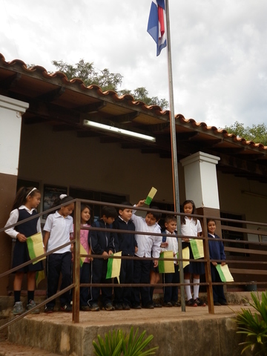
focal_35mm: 36
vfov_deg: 51.4
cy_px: 178
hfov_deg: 39.7
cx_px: 134
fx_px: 370
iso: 80
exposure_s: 1/200
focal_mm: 6.5
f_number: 3.1
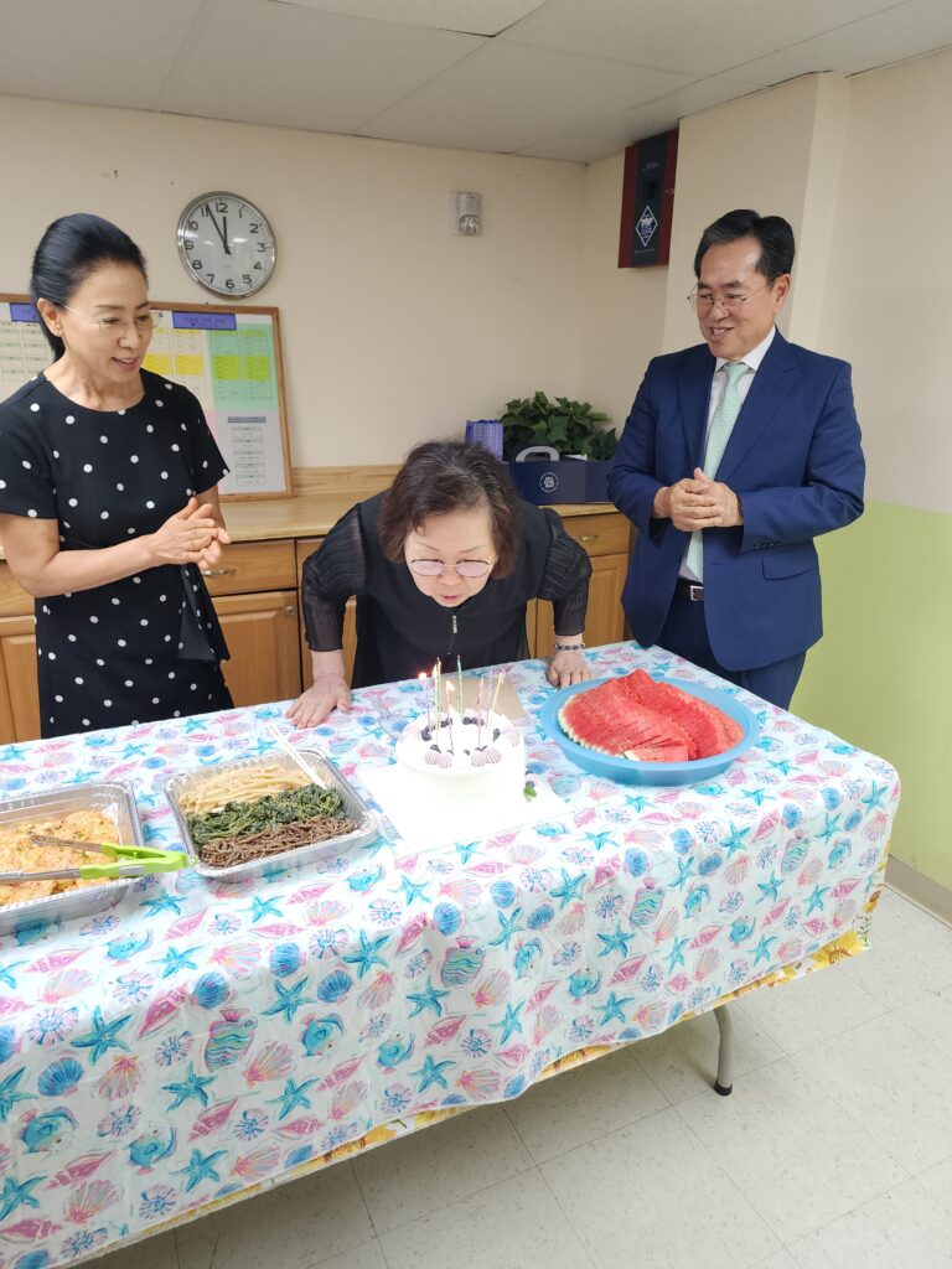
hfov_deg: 58.9
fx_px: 843
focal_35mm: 23
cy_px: 634
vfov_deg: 73.9
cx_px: 476
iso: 160
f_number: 1.8
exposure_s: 1/120
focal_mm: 6.4
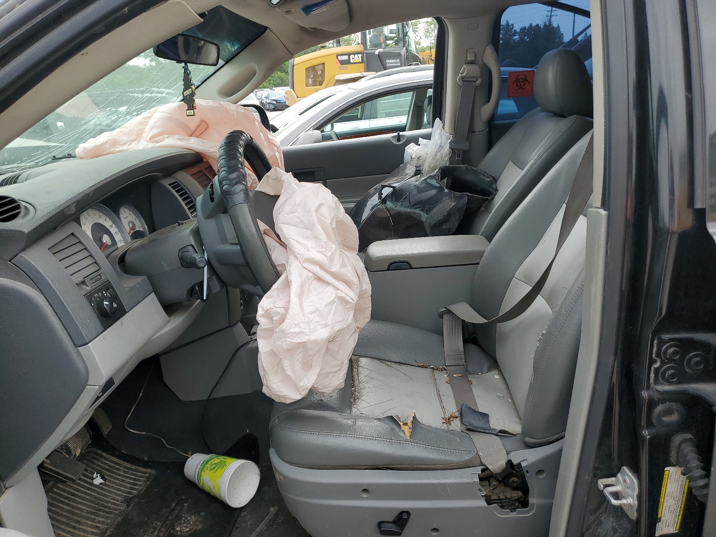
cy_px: 268
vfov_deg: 53.1
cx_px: 358
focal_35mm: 26
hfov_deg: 67.3
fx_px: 538
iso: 50
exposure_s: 1/588
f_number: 1.5
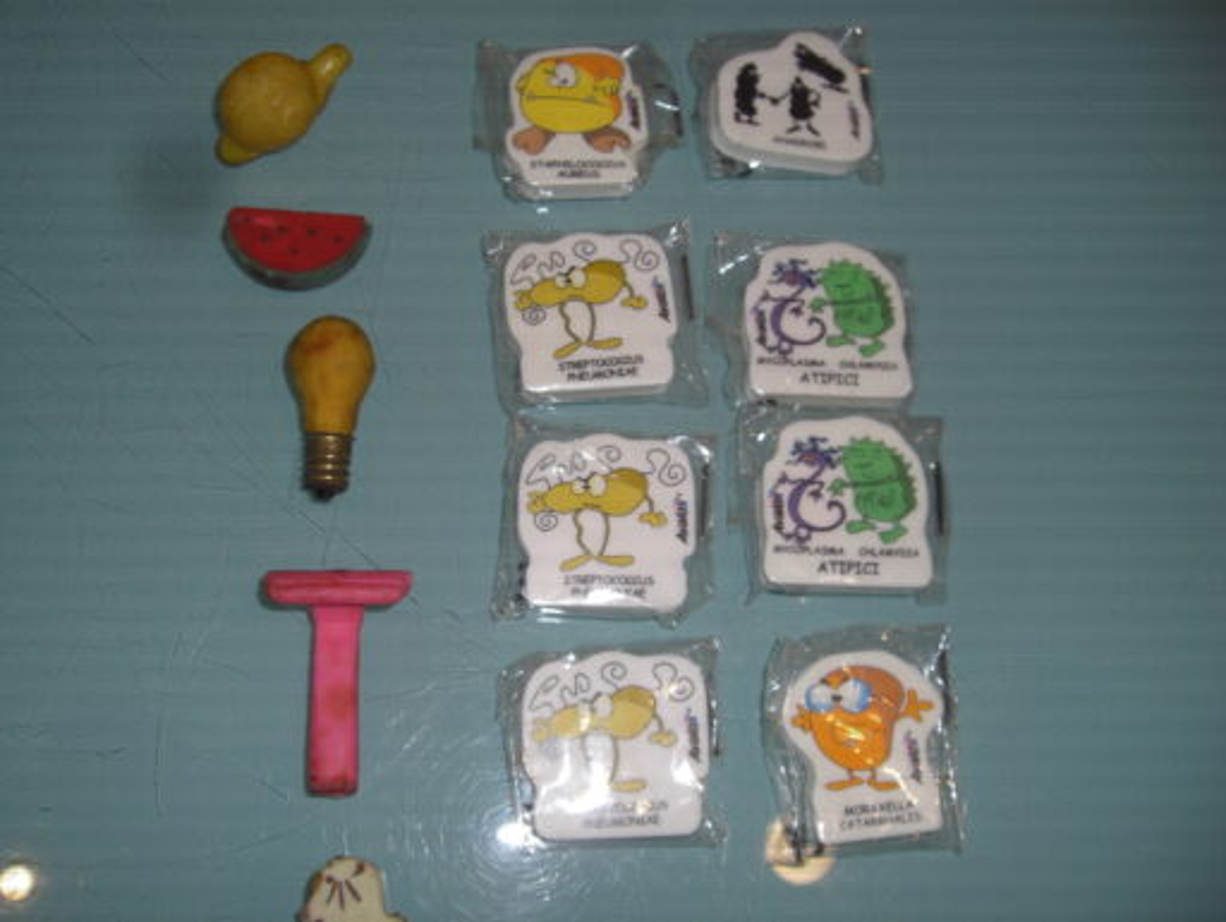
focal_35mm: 38
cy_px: 461
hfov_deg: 48.9
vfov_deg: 37.8
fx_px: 1347
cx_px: 613
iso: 64
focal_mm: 6.2
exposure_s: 1/30
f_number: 8
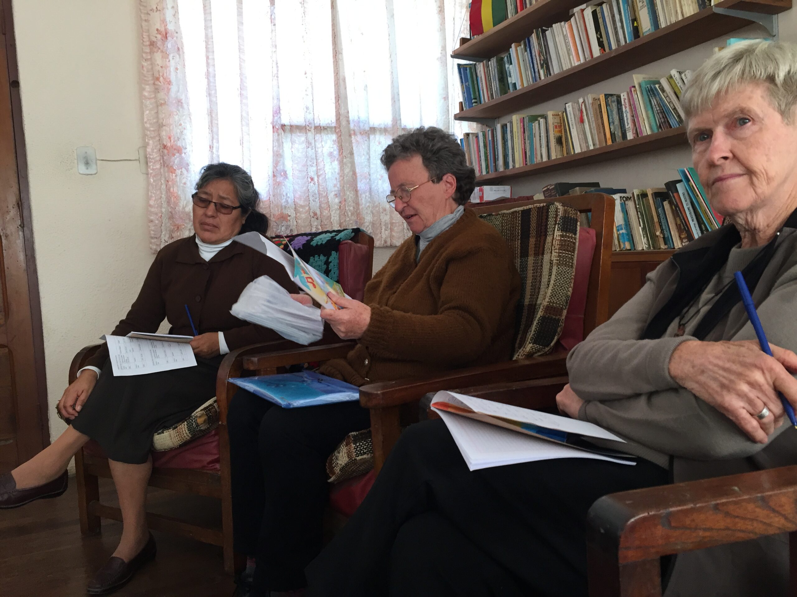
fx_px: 668
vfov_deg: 48.2
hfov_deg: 61.7
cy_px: 298
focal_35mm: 29
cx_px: 398
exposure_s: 1/30
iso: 40
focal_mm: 4.15
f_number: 2.2
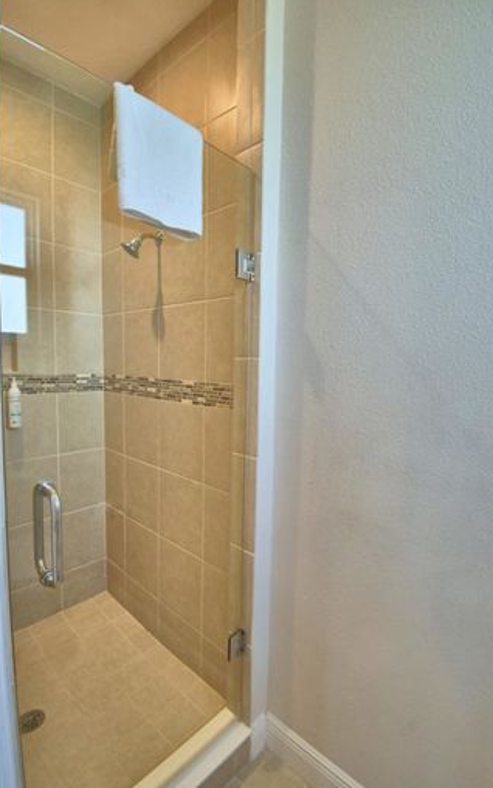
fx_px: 344
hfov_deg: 71.2
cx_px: 268
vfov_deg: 97.8
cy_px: 394
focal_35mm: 16
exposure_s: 1/40
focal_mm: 10
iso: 400
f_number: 4.5
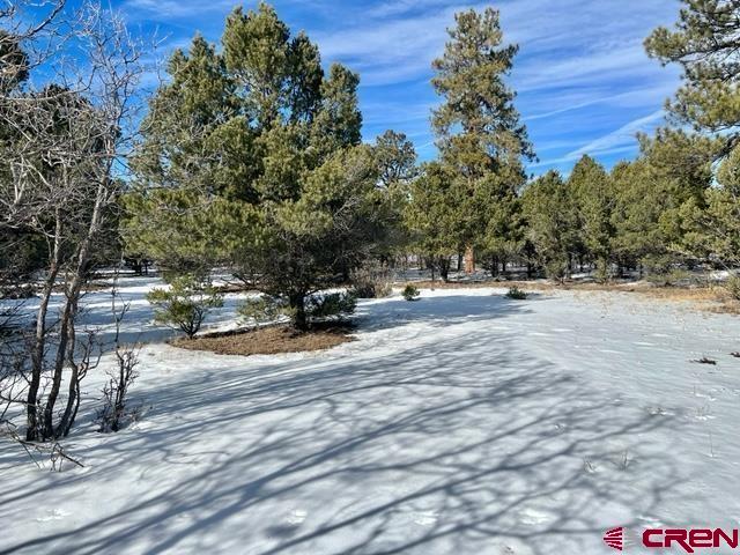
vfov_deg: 53.1
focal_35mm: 26
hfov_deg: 67.3
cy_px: 278
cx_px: 370
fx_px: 556
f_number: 1.5
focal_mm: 5.7
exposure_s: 1/6993
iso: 50
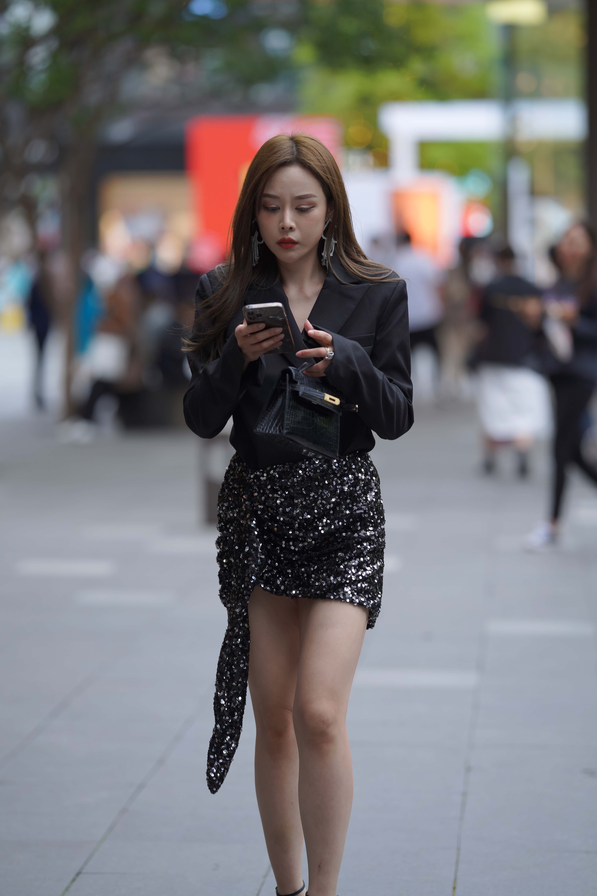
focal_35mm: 135
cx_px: 298
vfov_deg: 15.2
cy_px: 448
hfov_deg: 10.2
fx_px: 3358
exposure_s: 1/500
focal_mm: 135
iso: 500
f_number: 2.2
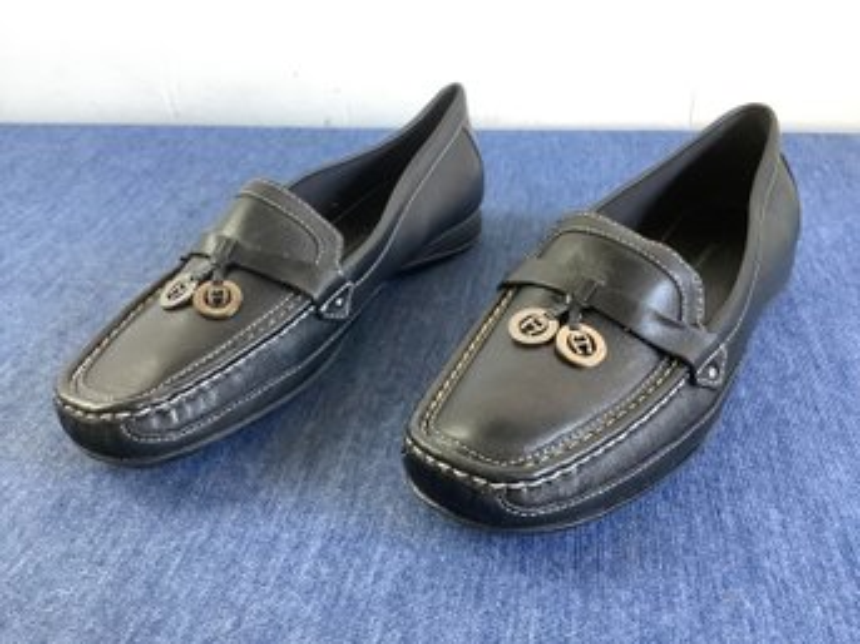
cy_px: 322
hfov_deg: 58.4
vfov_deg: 45.4
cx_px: 430
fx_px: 770
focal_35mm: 31
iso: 250
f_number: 2.4
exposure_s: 1/50
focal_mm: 3.3
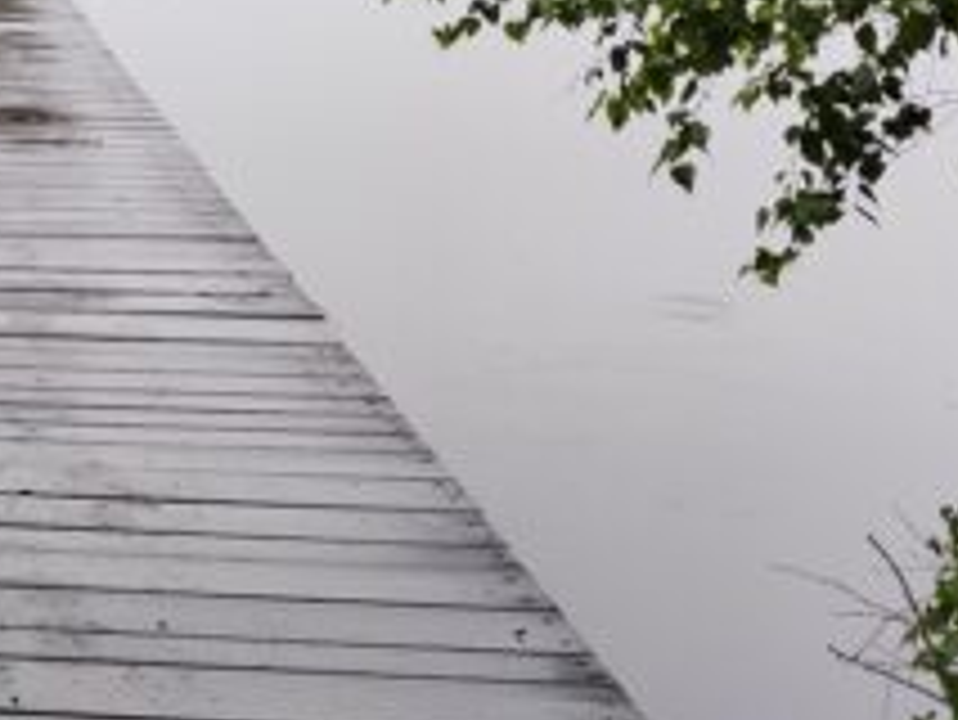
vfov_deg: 16.6
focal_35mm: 83
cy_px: -274
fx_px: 2298
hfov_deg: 20.5
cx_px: -432
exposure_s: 1/100
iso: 50
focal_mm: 6.19
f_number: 1.65
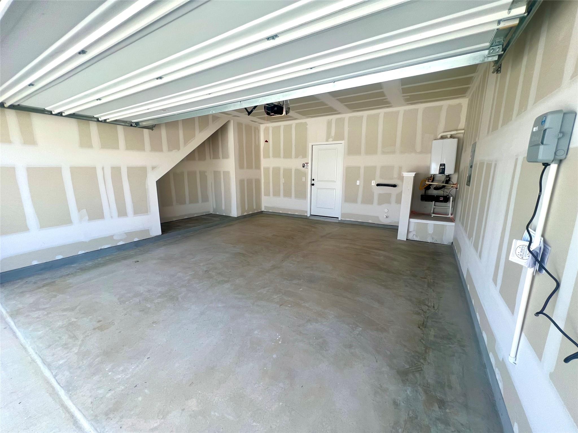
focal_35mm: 13
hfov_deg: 106.2
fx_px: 217
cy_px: 216
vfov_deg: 89.9
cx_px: 289
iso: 32
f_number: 1.8
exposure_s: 1/197
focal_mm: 1.57
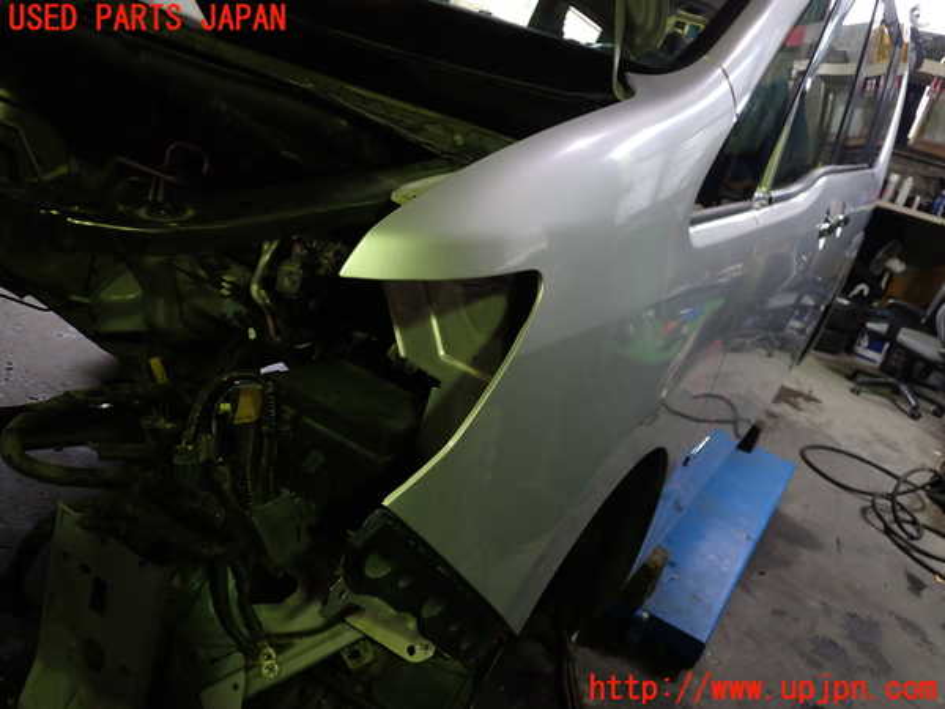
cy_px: 354
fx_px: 819
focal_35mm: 30
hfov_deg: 60.0
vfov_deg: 46.8
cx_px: 472
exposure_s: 1/30
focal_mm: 5.4
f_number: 2.3
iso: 200
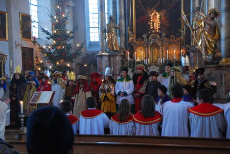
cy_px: 77
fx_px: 403
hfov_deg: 31.8
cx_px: 115
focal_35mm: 63
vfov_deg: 21.6
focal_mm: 42
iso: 900
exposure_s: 1/30
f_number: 4.2
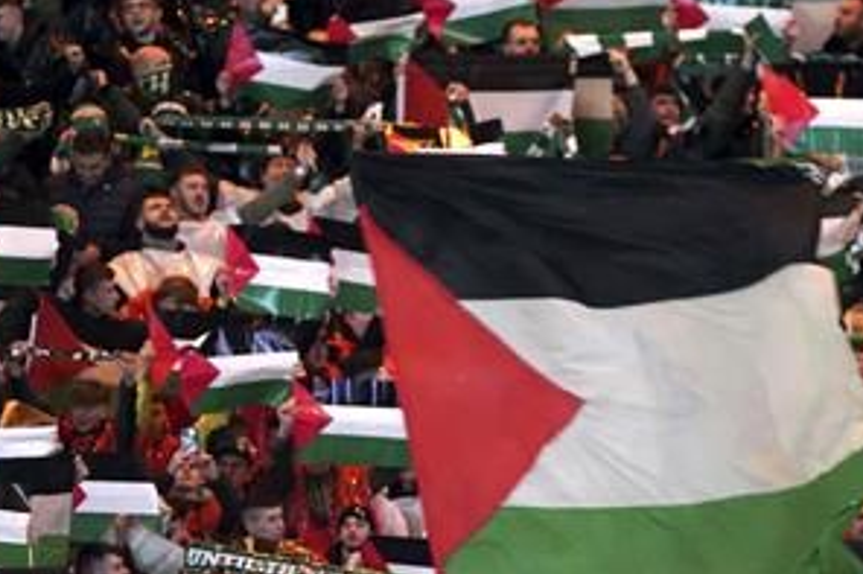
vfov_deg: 1.6
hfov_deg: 2.3
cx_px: 624
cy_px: 415
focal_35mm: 879
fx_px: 21059
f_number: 2.8
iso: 5000
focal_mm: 400
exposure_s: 1/125
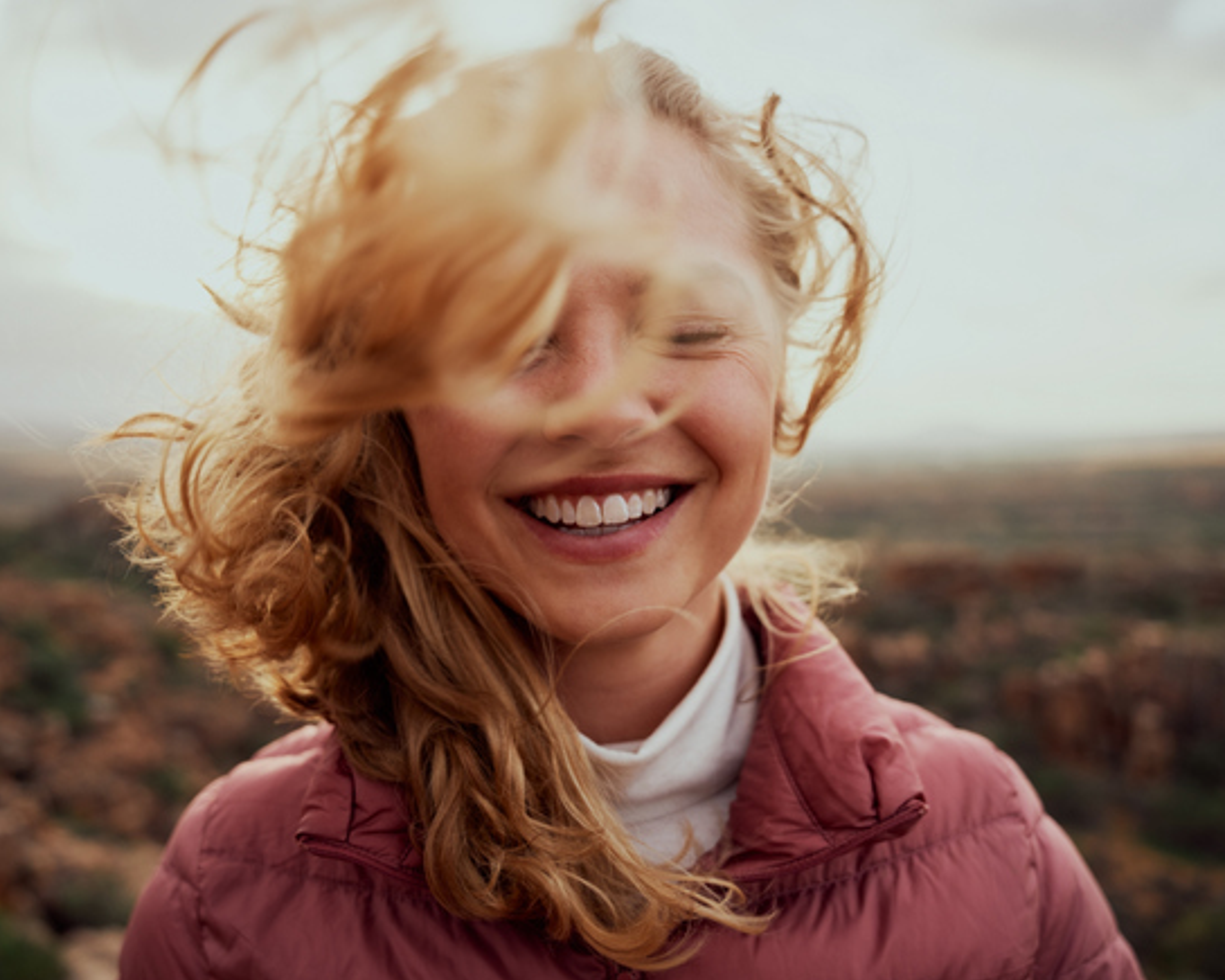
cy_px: 472
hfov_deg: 58.8
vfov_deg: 48.5
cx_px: 615
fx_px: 1087
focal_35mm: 30
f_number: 2.8
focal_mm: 24
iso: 125
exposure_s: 1/250
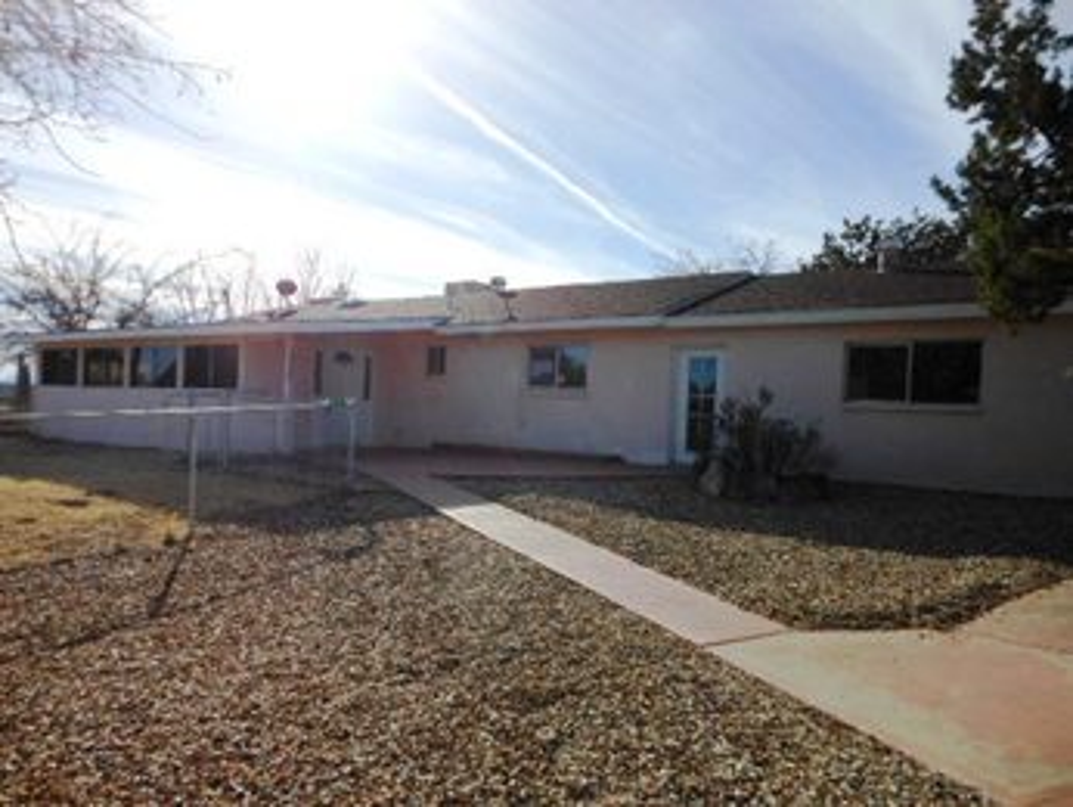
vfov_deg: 54.9
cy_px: 404
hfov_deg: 69.4
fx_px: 775
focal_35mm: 25
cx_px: 536
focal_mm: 4.5
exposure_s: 1/1500
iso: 80
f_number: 3.2
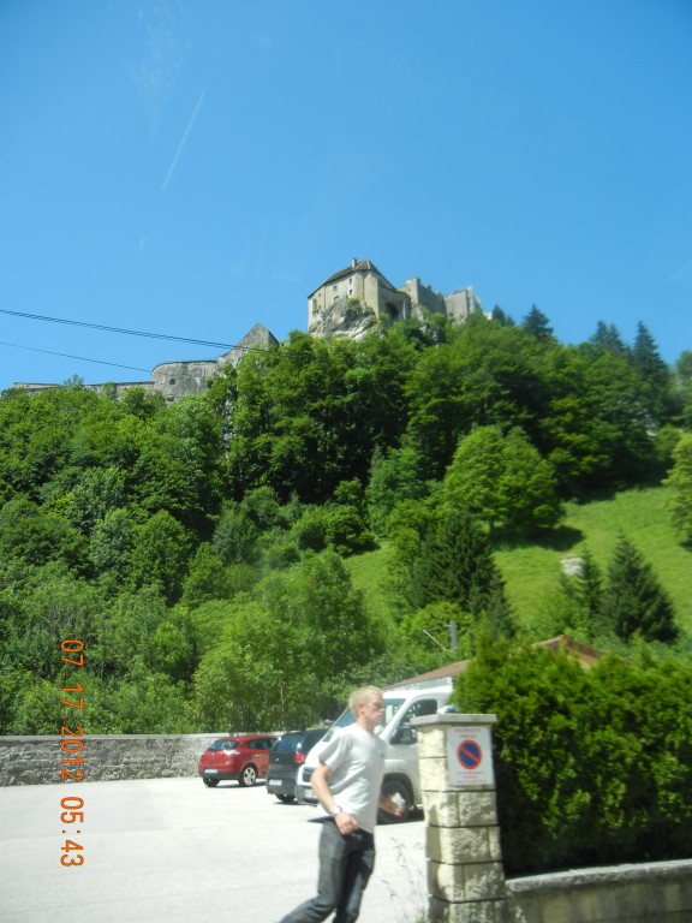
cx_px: 346
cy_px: 462
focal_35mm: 30
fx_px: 800
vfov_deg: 60.0
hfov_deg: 46.8
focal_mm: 5.4
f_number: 3.5
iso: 160
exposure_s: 1/697
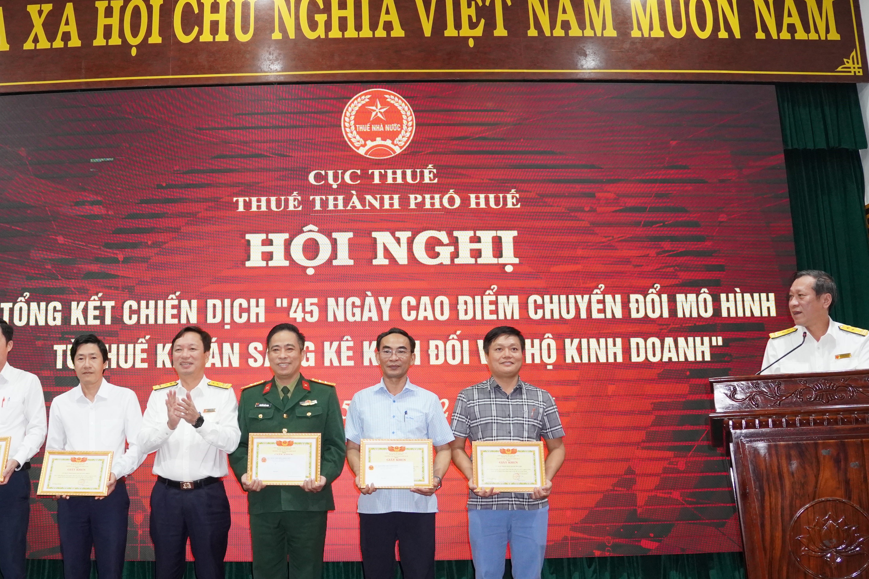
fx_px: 893
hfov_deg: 50.8
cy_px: 335
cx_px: 279
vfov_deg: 35.9
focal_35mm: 37
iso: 2000
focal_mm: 18
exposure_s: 1/160
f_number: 5
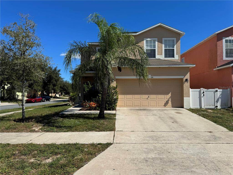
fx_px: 162
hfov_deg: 71.6
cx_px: 116
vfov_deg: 56.8
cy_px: 88
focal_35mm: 24
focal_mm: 6.76
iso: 80
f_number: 1.78
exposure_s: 1/6410
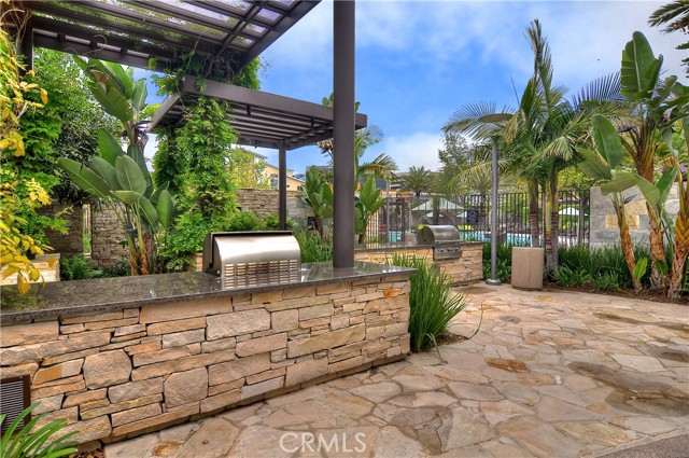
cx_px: 344
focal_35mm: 18
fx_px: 344
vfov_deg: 67.2
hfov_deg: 90.1
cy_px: 229
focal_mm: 12
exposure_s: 1/640
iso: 200
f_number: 7.1
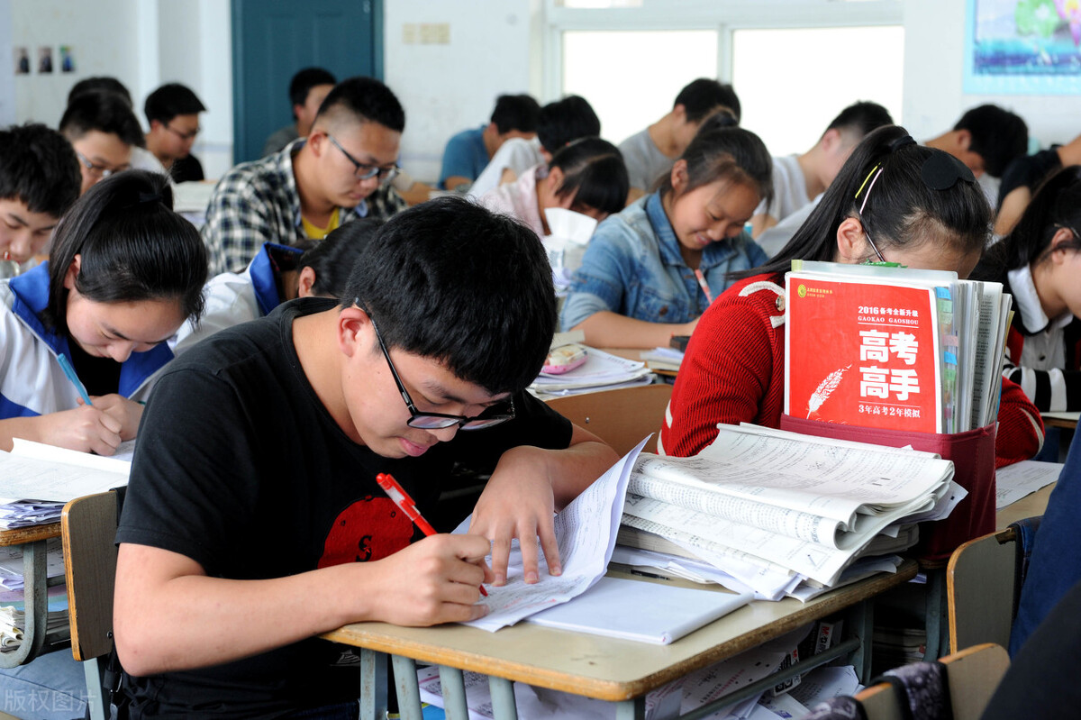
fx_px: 2101
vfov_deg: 19.4
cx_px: 540
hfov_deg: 28.9
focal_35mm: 70
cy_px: 360
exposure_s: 1/80
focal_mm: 70
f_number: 7.1
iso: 800
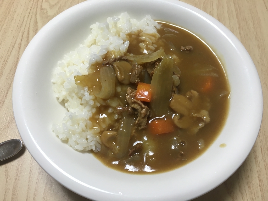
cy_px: 100
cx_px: 134
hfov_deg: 61.7
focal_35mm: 29
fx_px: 225
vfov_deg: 48.2
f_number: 2.2
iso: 64
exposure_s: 1/30
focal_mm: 4.15
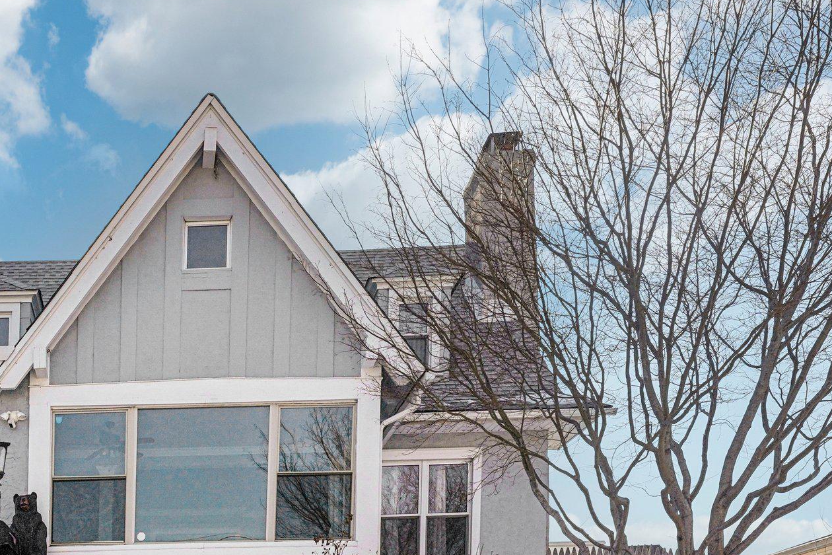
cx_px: 221
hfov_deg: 47.9
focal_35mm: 39
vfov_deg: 33.8
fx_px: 901
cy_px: 378
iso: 500
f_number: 8
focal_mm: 24
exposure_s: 1/3200
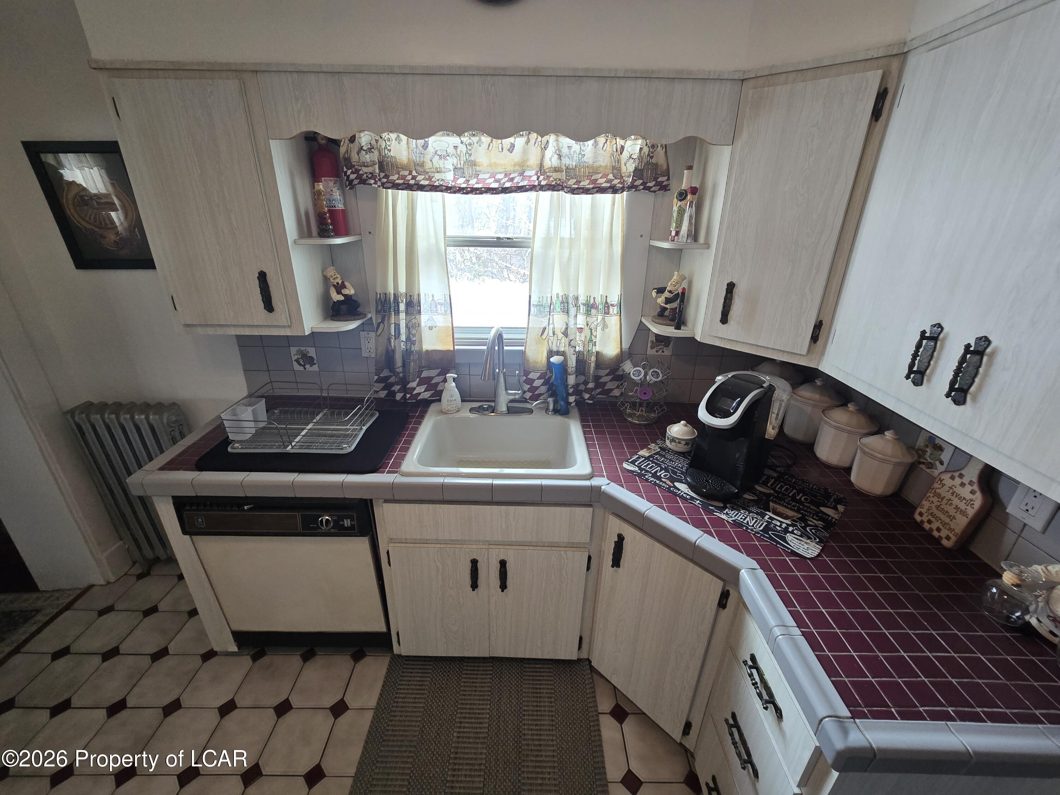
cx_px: 530
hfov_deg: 106.2
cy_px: 398
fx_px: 398
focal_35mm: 13
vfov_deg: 89.9
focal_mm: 2.2
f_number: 2.2
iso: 160
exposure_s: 1/60
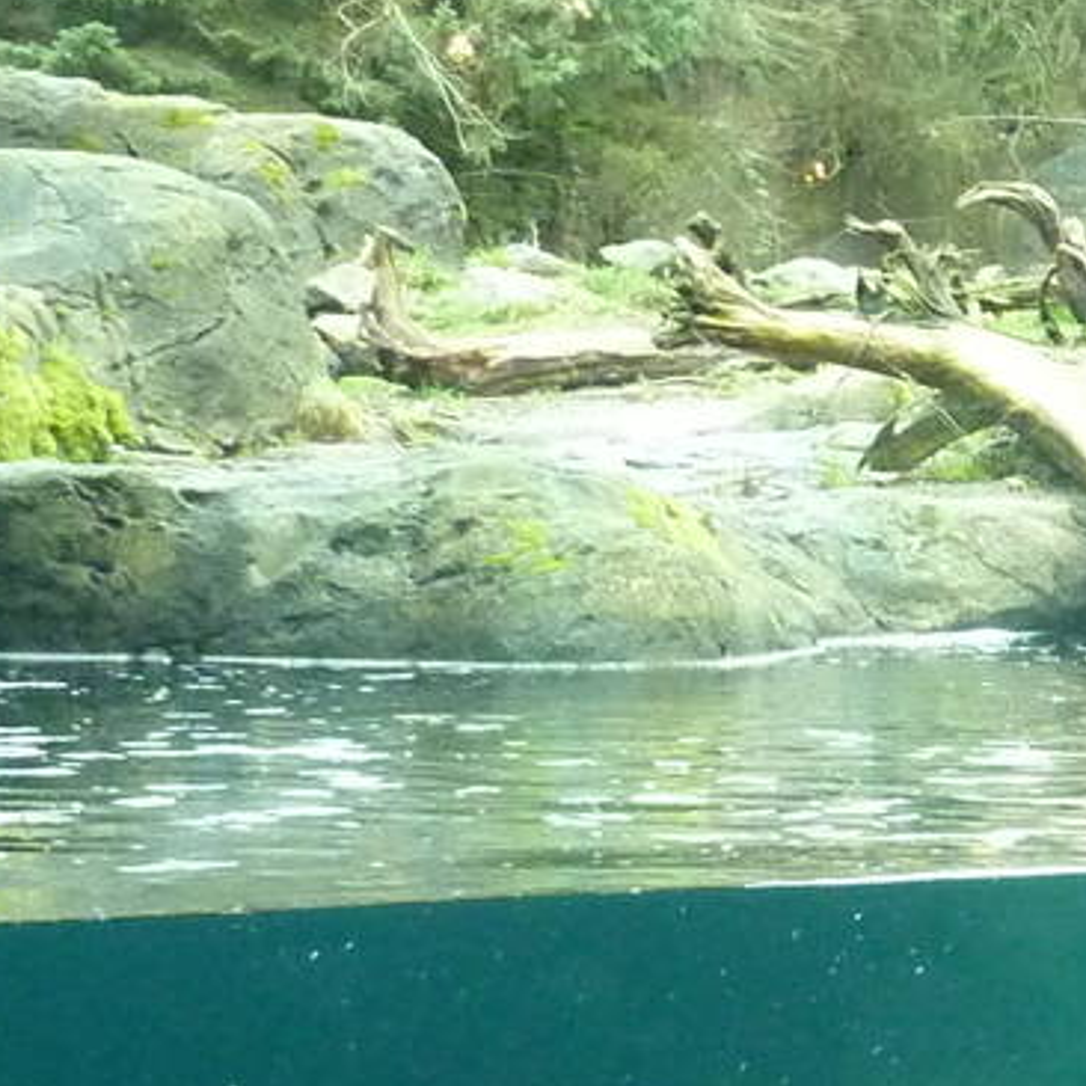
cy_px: 789
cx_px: 1908
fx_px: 3975
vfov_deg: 15.5
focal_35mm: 112
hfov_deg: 14.0
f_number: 3.4
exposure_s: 1/50
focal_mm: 4.7
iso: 400
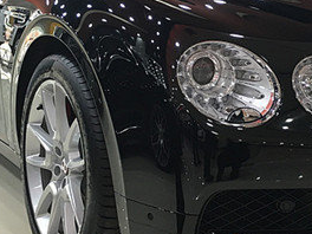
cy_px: 92
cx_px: 234
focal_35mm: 66
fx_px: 595
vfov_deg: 22.2
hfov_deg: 28.9
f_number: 2.2
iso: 125
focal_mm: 4.15
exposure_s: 1/33
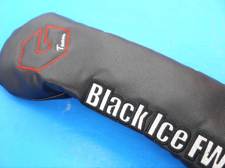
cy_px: 84
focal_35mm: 58
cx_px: 112
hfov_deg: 33.2
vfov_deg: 25.2
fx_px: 377
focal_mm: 29
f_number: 4.9
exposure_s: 1/60
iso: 800
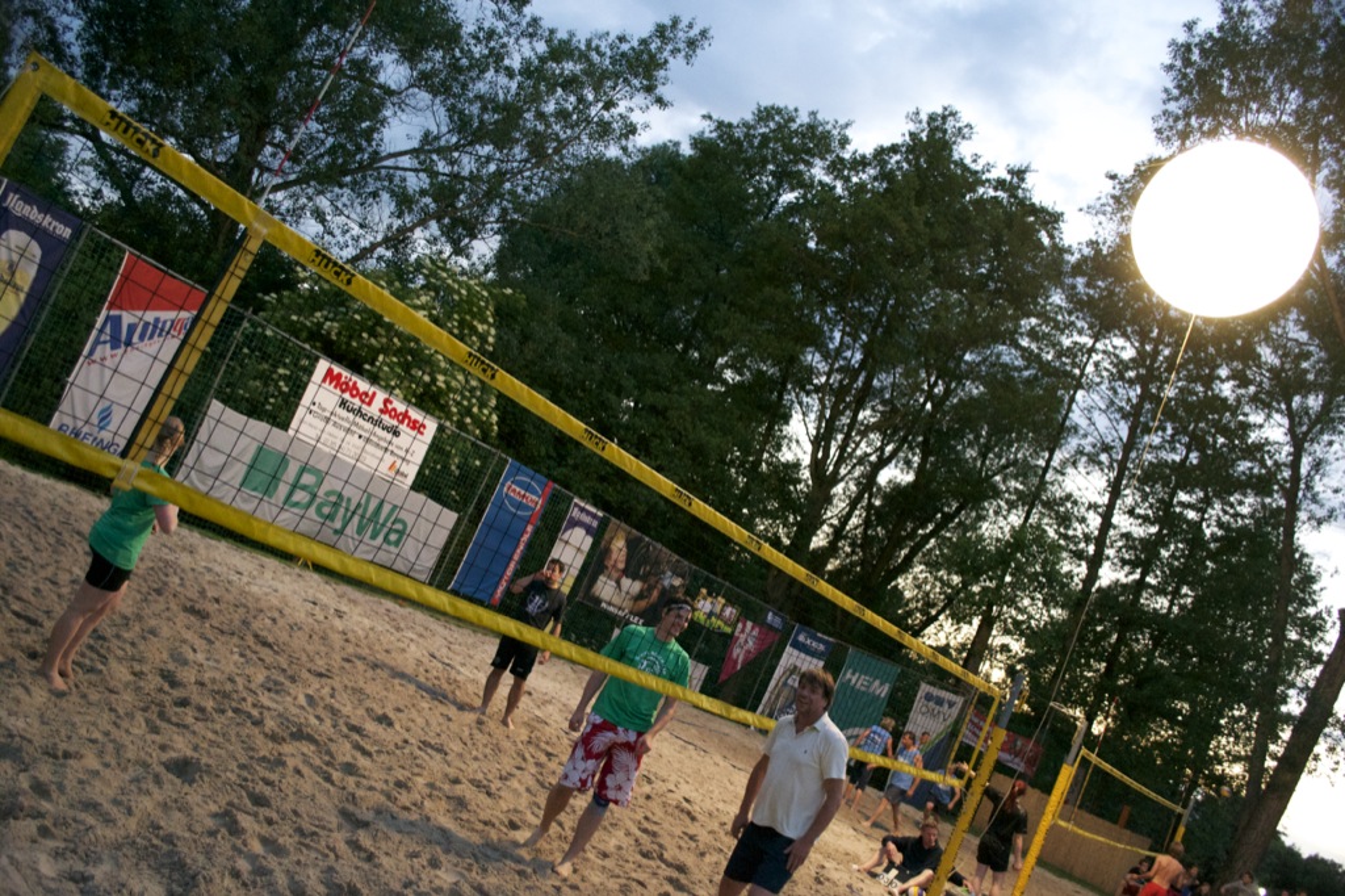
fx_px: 1008
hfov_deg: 67.4
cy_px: 448
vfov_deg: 47.9
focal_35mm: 27
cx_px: 672
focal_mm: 18
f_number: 3.5
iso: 3200
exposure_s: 1/100
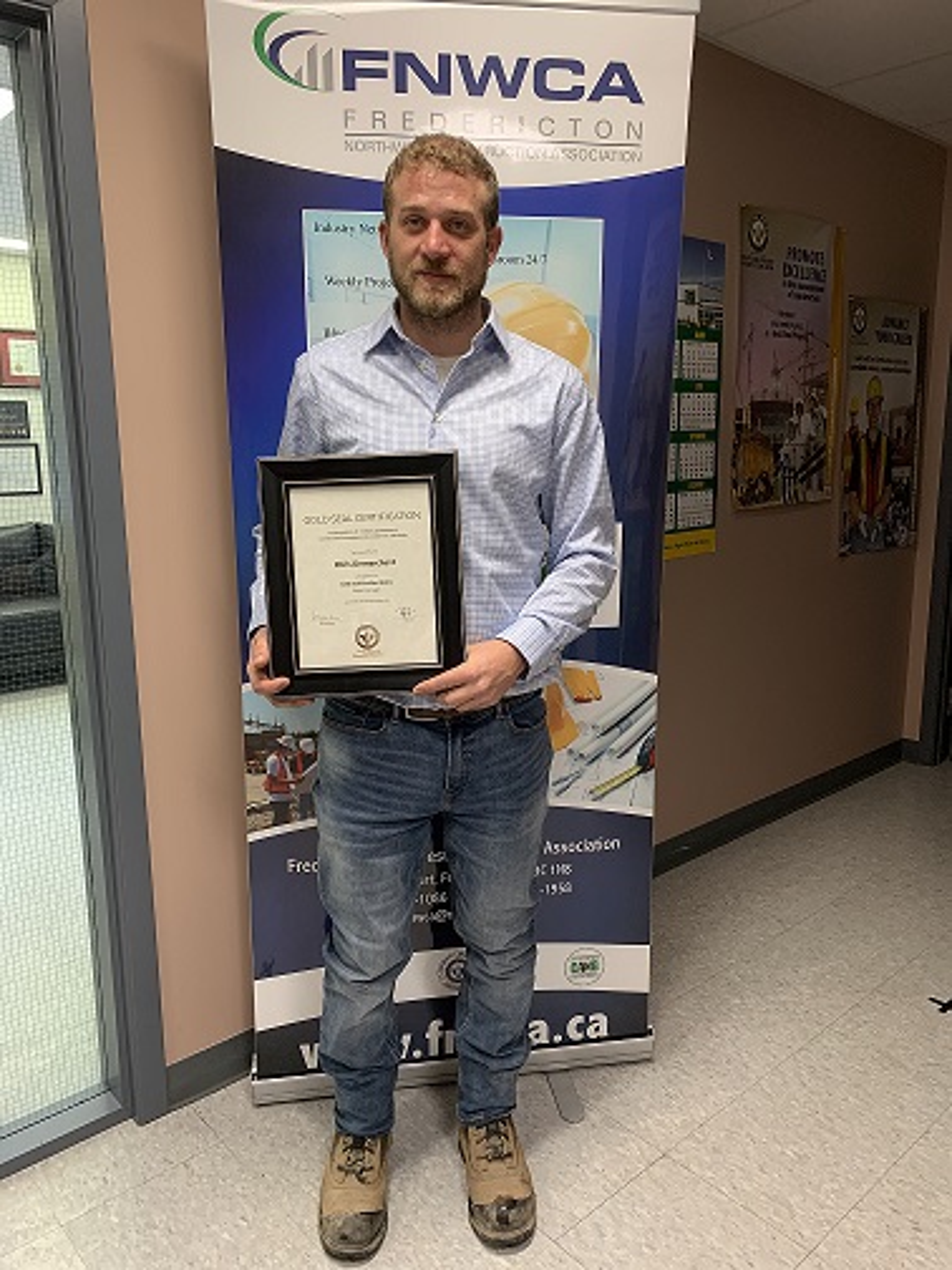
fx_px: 953
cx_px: 476
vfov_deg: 67.3
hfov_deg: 53.1
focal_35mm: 26
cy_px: 635
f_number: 1.8
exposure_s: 1/60
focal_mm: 4.25
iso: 125
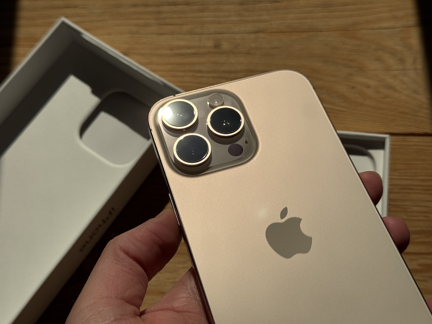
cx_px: 216
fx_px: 599
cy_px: 162
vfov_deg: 30.3
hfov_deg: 39.7
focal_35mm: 48
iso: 64
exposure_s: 1/9009
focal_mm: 6.76
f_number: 1.78
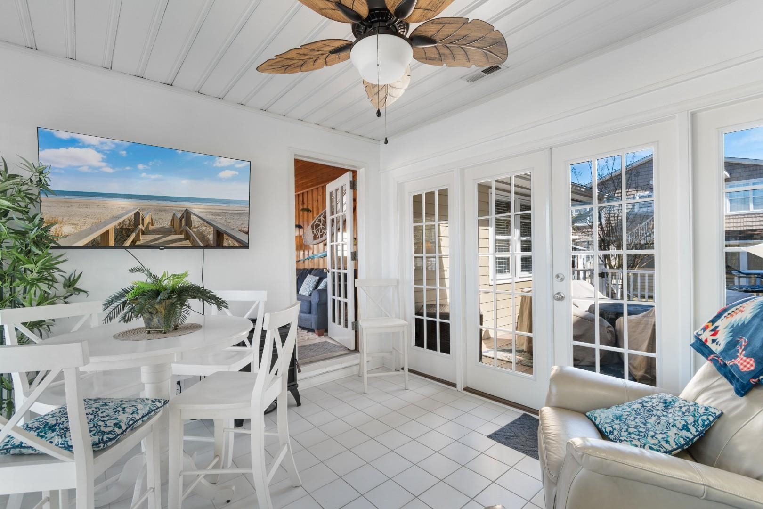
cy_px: 254
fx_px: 318
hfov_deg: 100.4
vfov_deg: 77.3
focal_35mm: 15
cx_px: 382
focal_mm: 10
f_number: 4.5
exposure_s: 1/15
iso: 100
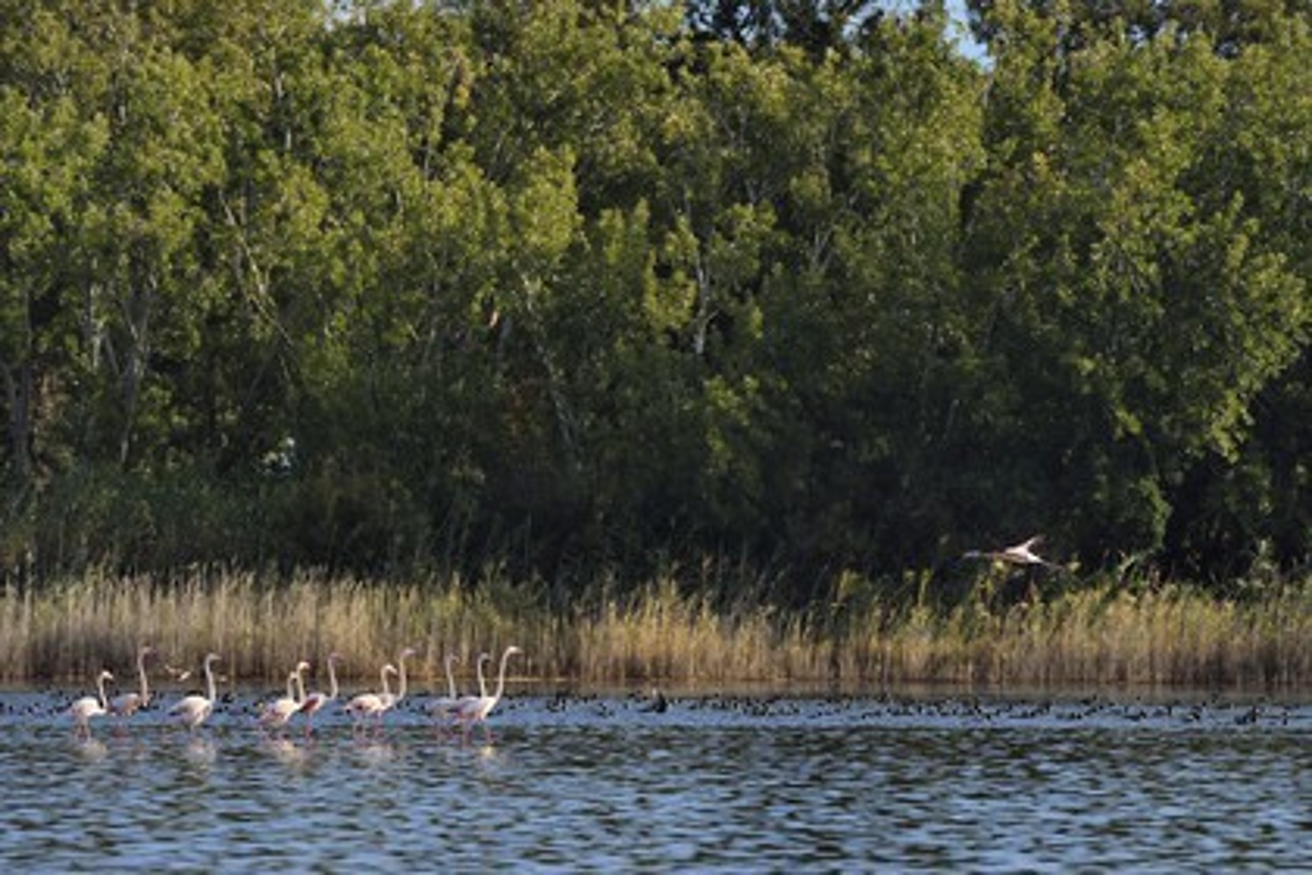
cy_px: 438
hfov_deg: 7.4
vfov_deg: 4.9
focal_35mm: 280
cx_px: 656
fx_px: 10204
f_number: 8
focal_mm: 280
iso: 400
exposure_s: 1/800
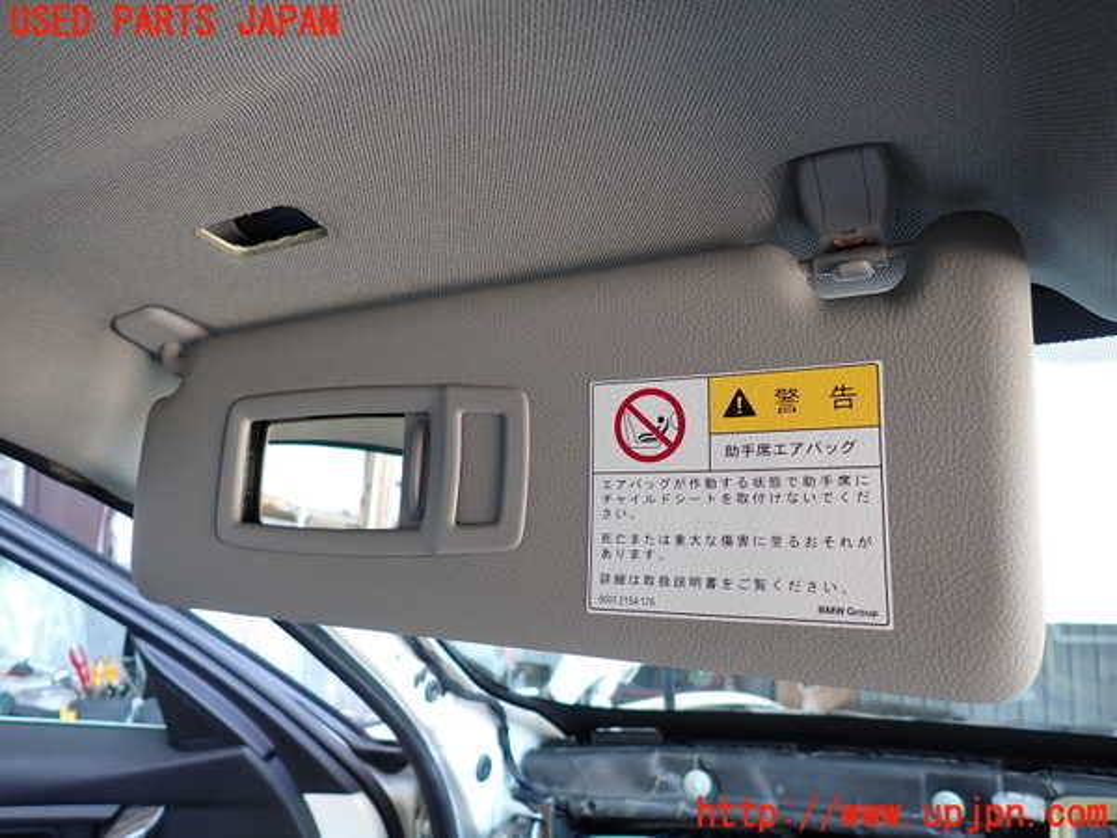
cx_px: 558
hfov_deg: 69.4
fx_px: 807
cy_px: 419
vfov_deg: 54.9
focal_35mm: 25
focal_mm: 4.5
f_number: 2
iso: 200
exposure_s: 1/60
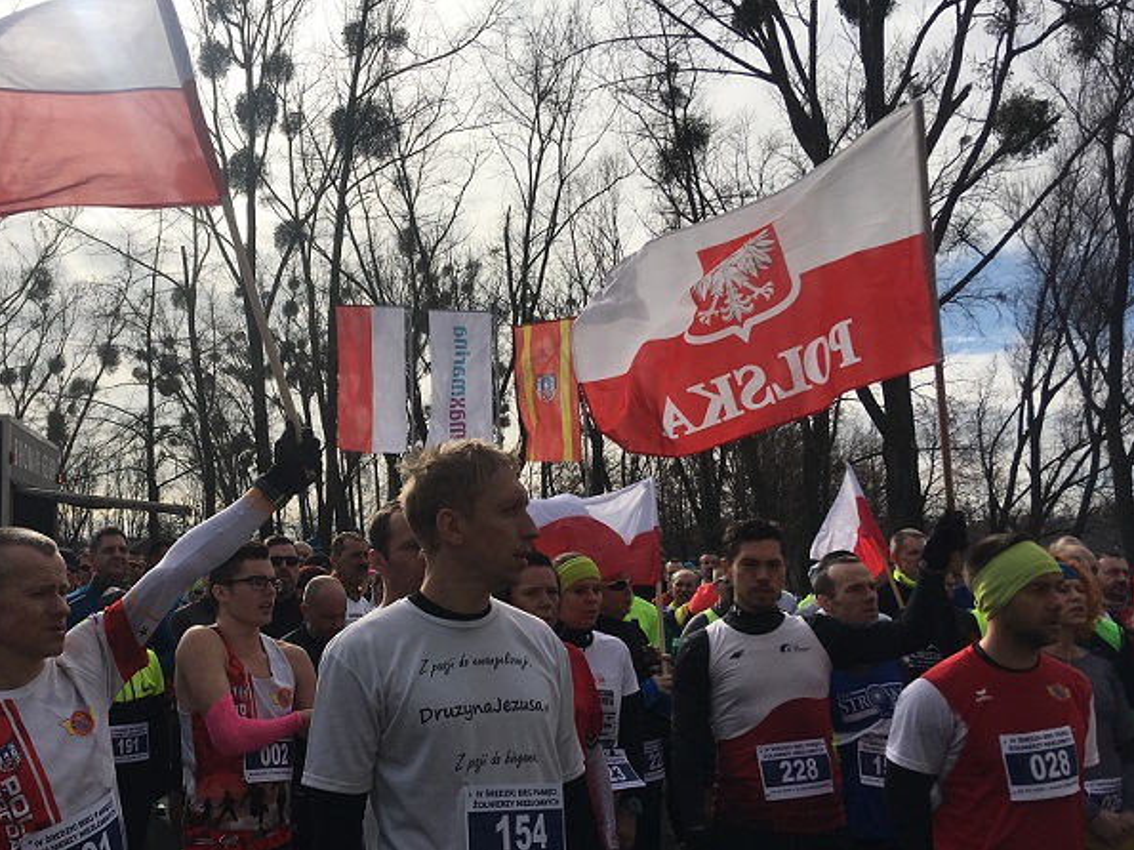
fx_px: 1245
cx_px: 402
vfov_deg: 37.7
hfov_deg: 48.4
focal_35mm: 38
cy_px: 462
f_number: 2.2
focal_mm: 4.15
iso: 25
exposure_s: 1/3846
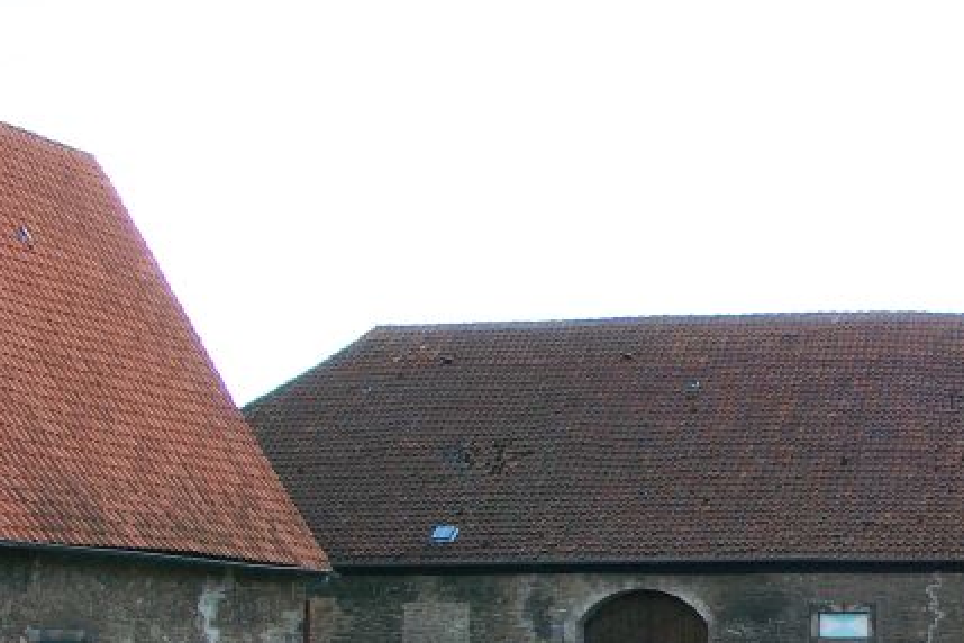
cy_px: 465
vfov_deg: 20.5
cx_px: 890
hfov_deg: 29.1
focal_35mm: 66
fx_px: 1767
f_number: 4
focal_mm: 7.13
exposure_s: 1/445
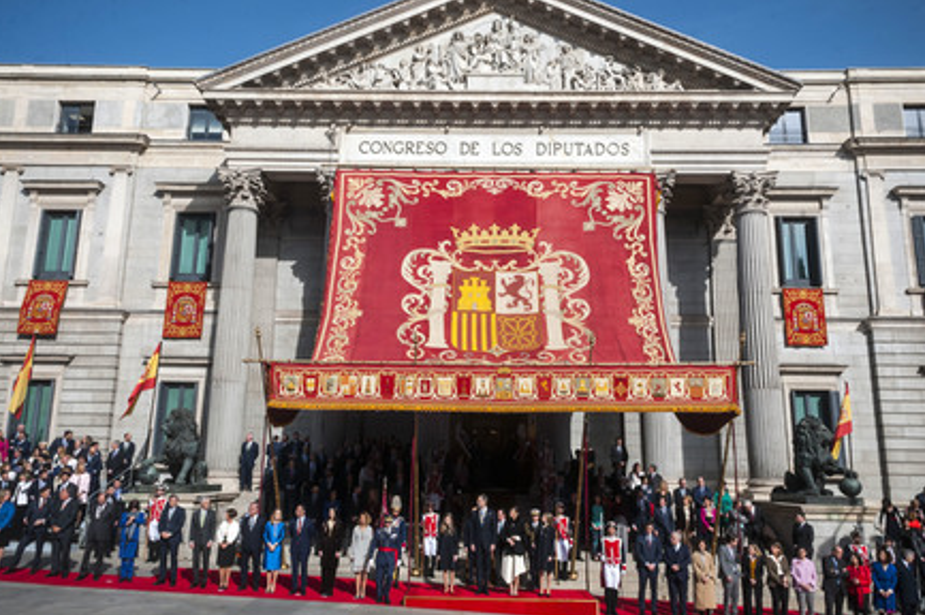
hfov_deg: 68.4
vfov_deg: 48.6
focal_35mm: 27
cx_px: 466
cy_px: 318
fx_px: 681
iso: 400
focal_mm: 17
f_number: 16
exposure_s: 1/200
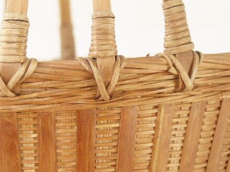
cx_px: 75
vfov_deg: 8.2
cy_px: 117
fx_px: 1202
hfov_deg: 10.9
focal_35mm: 181
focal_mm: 31.75
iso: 64
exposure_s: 1/125
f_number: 3.2
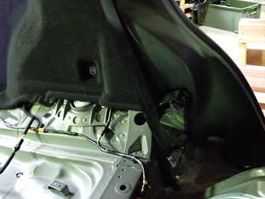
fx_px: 337
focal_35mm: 44
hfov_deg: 42.9
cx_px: 124
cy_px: 52
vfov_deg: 32.3
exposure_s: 1/25
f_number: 2
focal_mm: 4.5
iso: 800
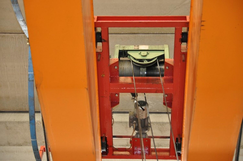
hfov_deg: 27.0
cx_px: 122
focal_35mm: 75
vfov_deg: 18.1
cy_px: 80
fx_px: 506
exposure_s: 1/60
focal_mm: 50
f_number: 2.8
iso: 800
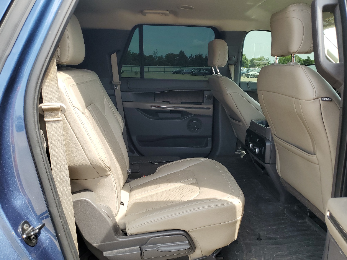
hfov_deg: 67.3
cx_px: 174
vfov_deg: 53.1
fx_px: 261
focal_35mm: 26
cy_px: 130
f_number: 1.5
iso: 50
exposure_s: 1/476
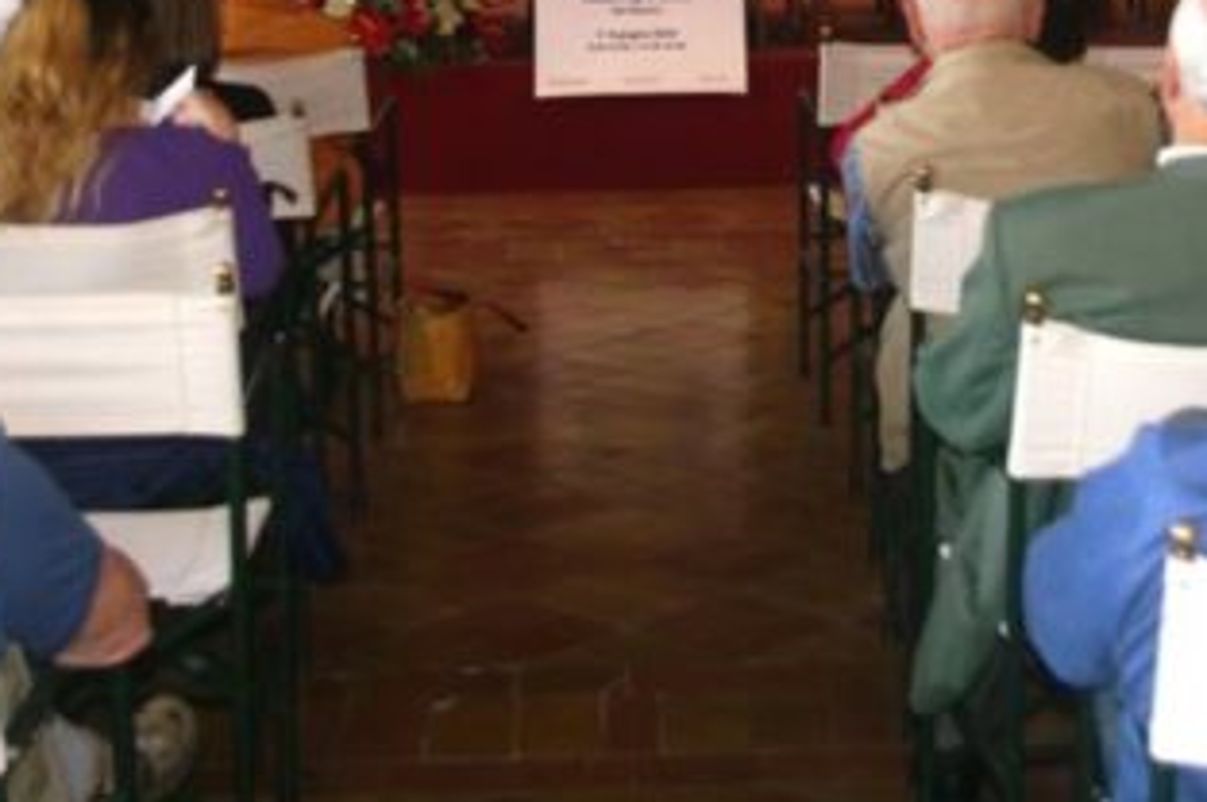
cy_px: 2
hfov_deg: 24.9
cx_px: 794
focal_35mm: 81
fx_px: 2722
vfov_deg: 16.4
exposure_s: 1/45
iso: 400
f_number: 4
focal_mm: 24.38
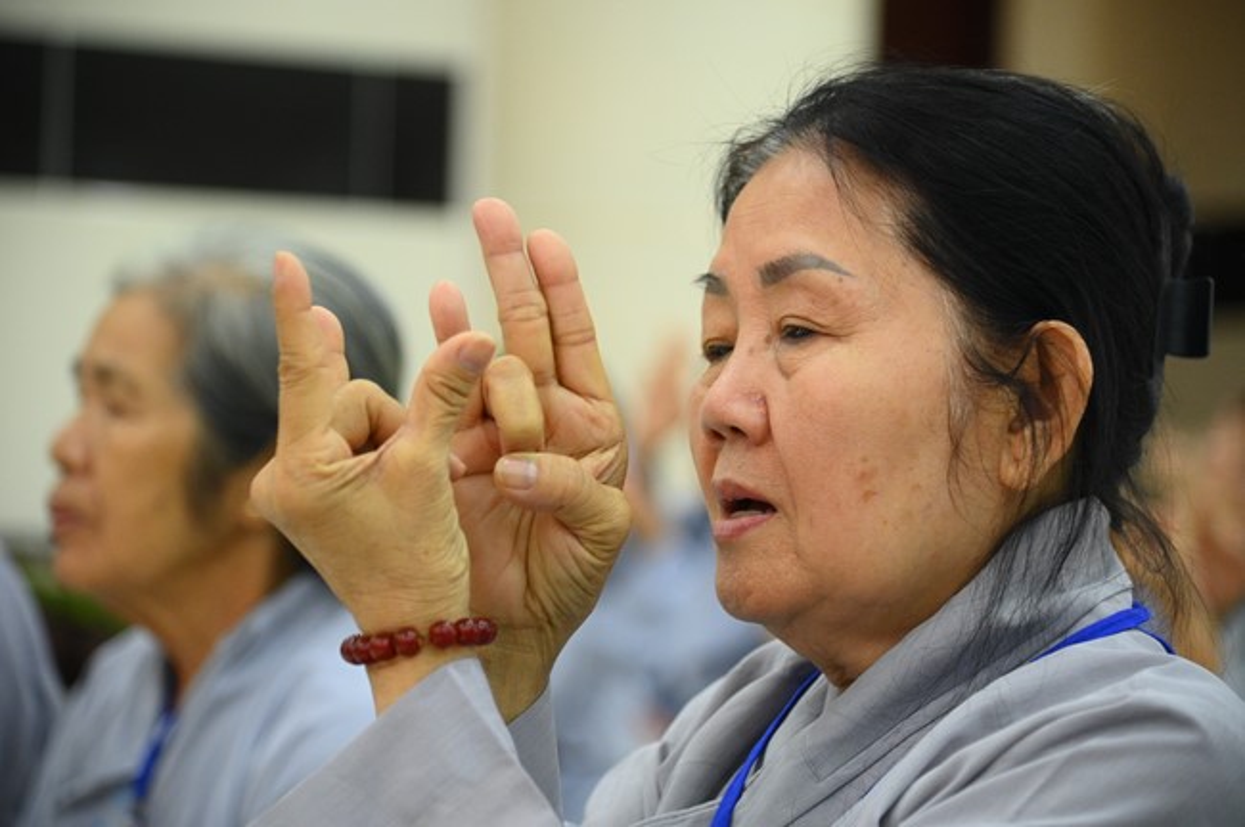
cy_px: 414
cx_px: 622
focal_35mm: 105
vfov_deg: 13.0
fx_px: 3628
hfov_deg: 19.5
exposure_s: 1/160
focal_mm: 105
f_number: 4
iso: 4000
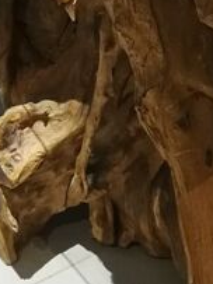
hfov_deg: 17.3
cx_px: 158
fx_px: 698
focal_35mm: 85
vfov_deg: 22.2
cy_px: 3
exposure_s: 1/25
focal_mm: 3.95
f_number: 2.2
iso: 400
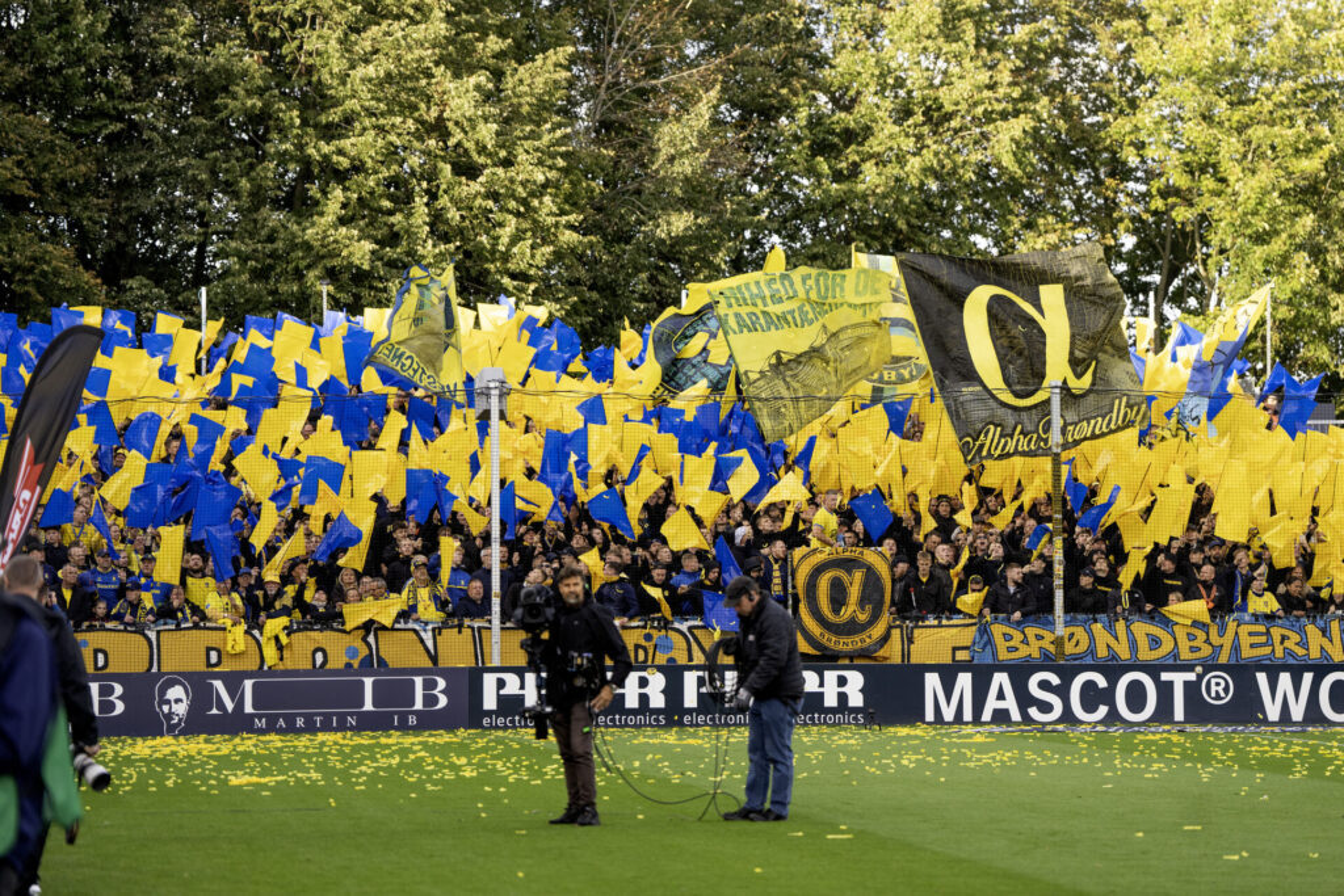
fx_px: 4816
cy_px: 448
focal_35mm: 129
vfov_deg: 10.6
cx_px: 672
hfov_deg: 15.9
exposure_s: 1/2000
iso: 1000
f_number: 2.8
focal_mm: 129
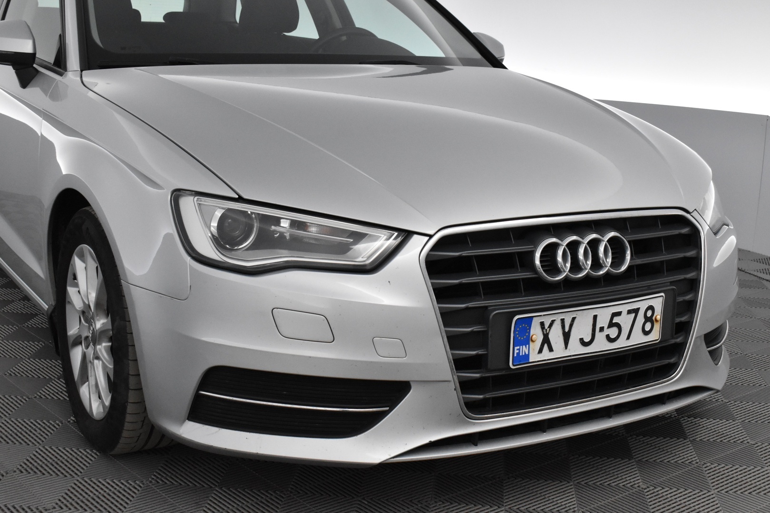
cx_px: 385
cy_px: 256
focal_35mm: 48
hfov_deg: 41.1
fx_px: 1027
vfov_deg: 28.1
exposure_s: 1/160
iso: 3200
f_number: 6.3
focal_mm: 32
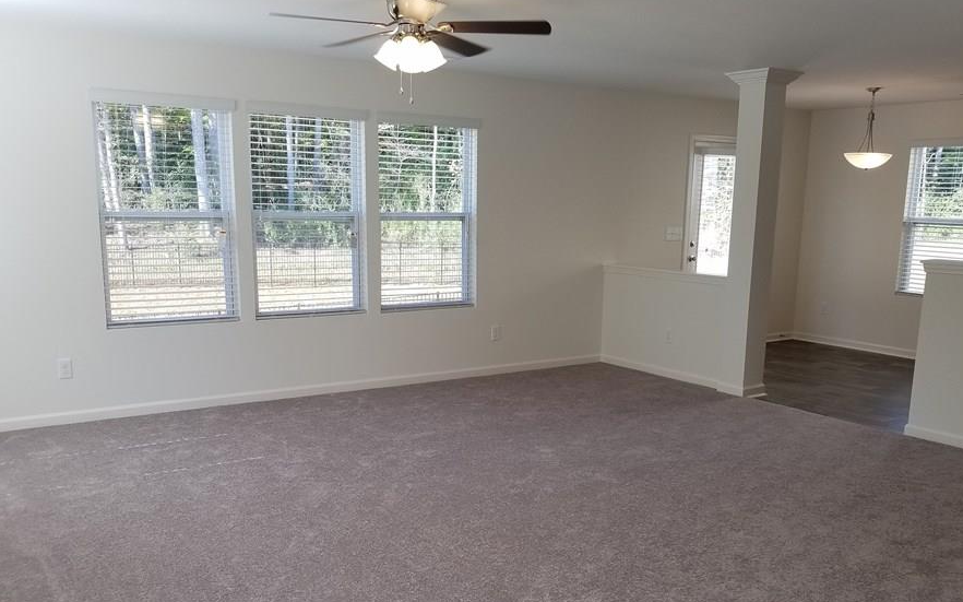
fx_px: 840
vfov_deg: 39.3
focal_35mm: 32
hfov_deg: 59.7
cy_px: 345
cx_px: 488
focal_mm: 4.2
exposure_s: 1/135
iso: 50
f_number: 1.7
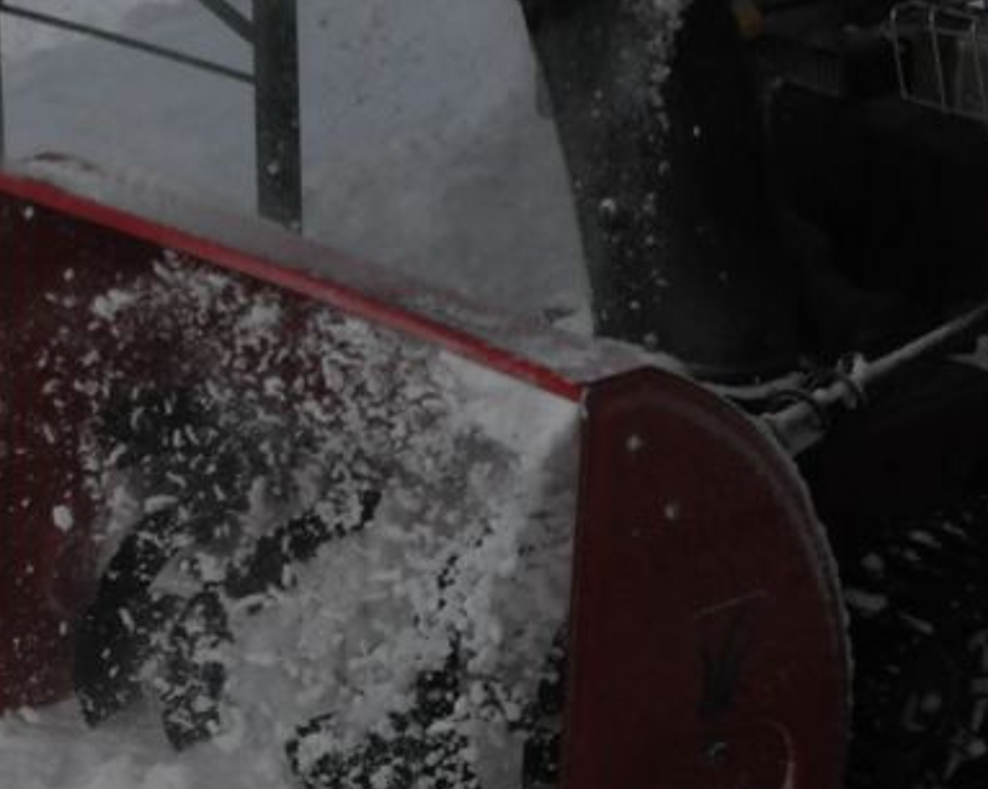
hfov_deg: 13.1
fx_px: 4296
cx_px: 209
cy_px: 196
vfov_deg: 10.5
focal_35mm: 147
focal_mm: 40
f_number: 5.6
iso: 1000
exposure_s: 1/8000
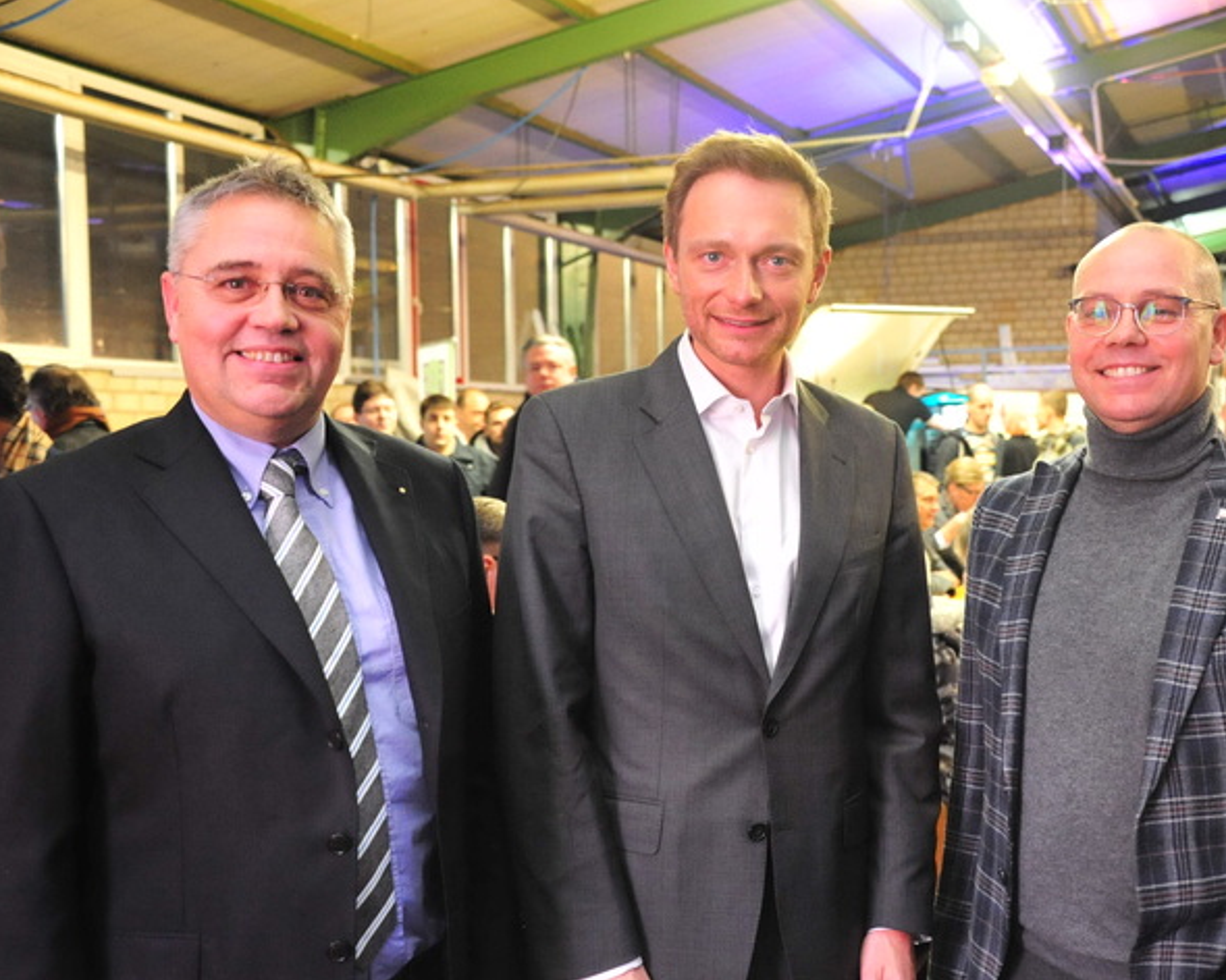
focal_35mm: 44
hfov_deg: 41.8
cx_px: 736
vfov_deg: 34.2
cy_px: 486
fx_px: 1597
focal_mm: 38
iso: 6400
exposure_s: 1/30
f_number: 5
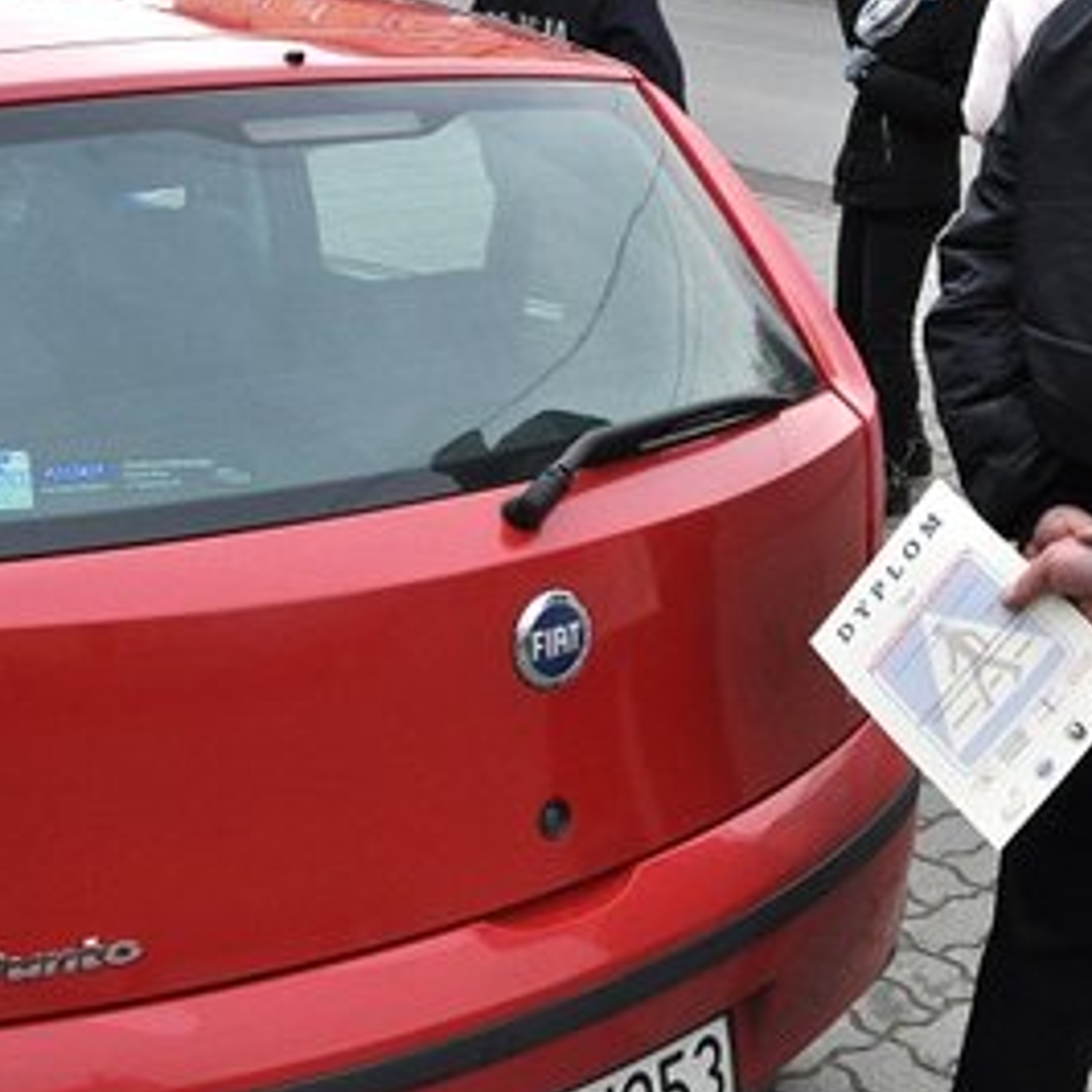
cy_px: 242
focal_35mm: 56
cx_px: 599
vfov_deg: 29.9
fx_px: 1999
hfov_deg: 30.5
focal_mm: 18
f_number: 11
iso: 800
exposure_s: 1/250
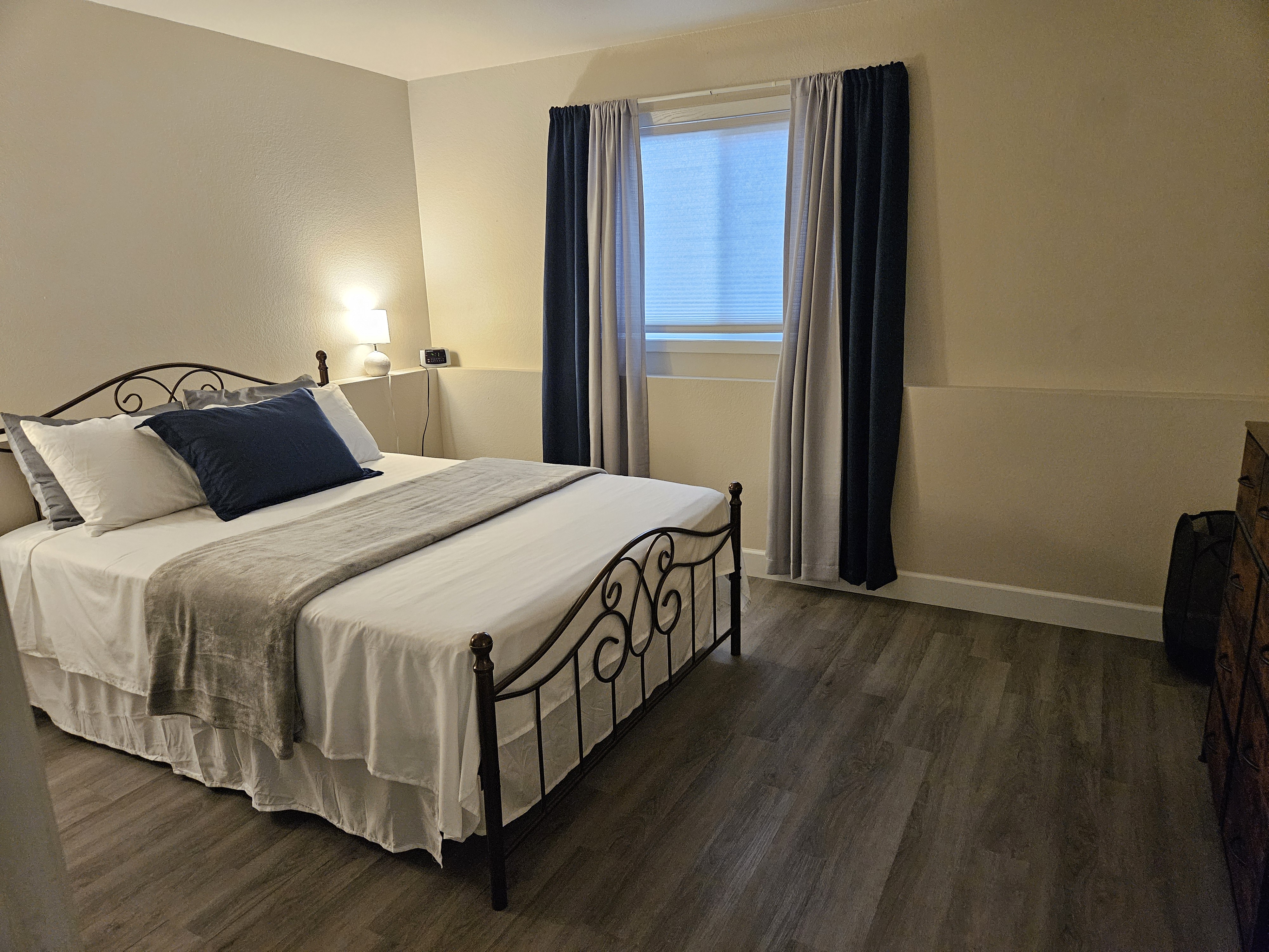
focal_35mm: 23
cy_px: 476
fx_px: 843
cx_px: 634
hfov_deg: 73.9
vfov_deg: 58.9
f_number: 1.8
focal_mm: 5.4
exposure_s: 1/120
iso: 800
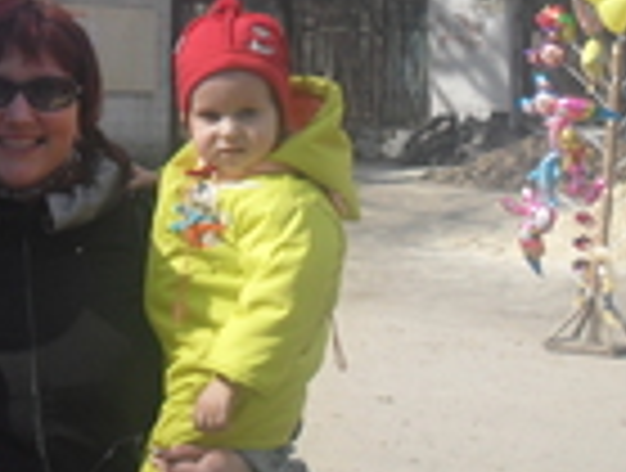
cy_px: 229
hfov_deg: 16.7
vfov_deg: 13.2
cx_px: -104
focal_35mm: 113
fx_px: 2049
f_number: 8.9
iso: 100
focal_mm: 6.2
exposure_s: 1/90
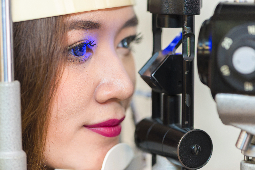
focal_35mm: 105
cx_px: 128
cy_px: 85
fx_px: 744
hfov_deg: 19.5
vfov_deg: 13.1
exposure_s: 1/25
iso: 200
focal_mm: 105
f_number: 4
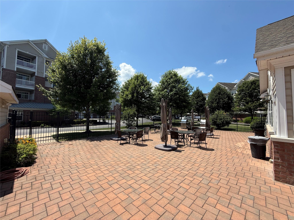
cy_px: 110
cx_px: 147
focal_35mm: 14
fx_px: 119
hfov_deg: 102.1
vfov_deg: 85.7
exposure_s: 1/1656
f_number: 2.2
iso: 50
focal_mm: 2.22
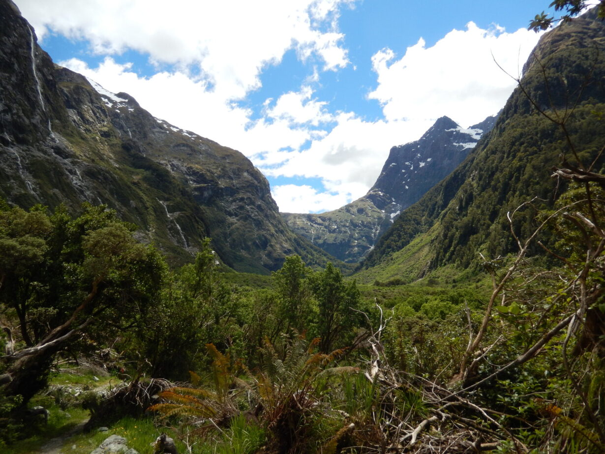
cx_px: 302
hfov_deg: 69.4
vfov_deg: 54.9
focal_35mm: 25
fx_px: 437
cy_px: 227
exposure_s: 1/1250
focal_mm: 4.5
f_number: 3.4
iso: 125
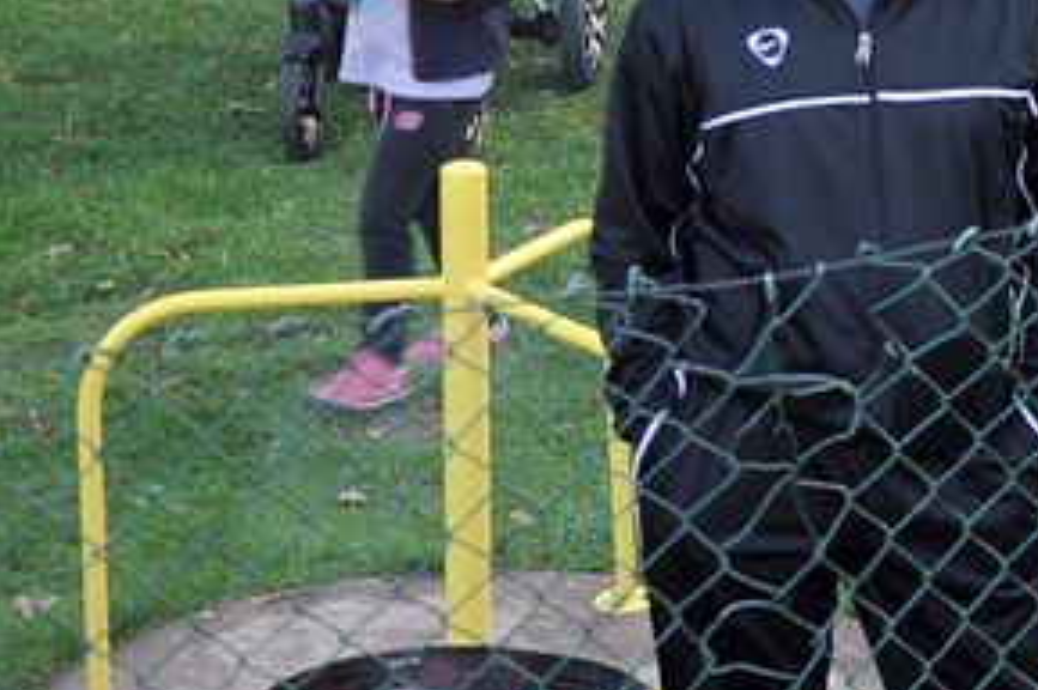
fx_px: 4320
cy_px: 63
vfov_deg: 9.1
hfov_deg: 13.2
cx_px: 1404
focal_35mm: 150
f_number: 4.5
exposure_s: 1/80
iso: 320
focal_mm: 34
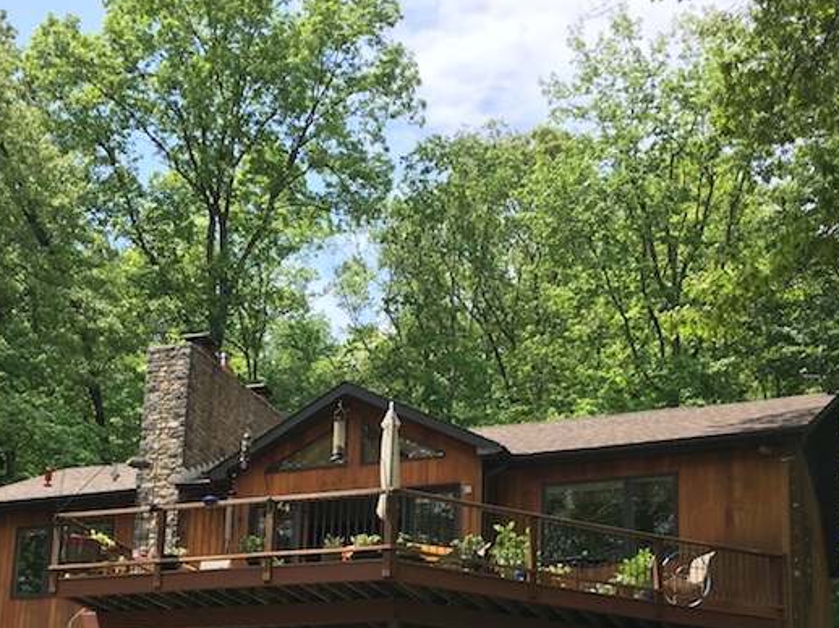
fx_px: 1357
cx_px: 348
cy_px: 591
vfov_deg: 25.1
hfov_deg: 34.3
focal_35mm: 56
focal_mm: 4.15
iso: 25
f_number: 2.2
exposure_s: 1/557
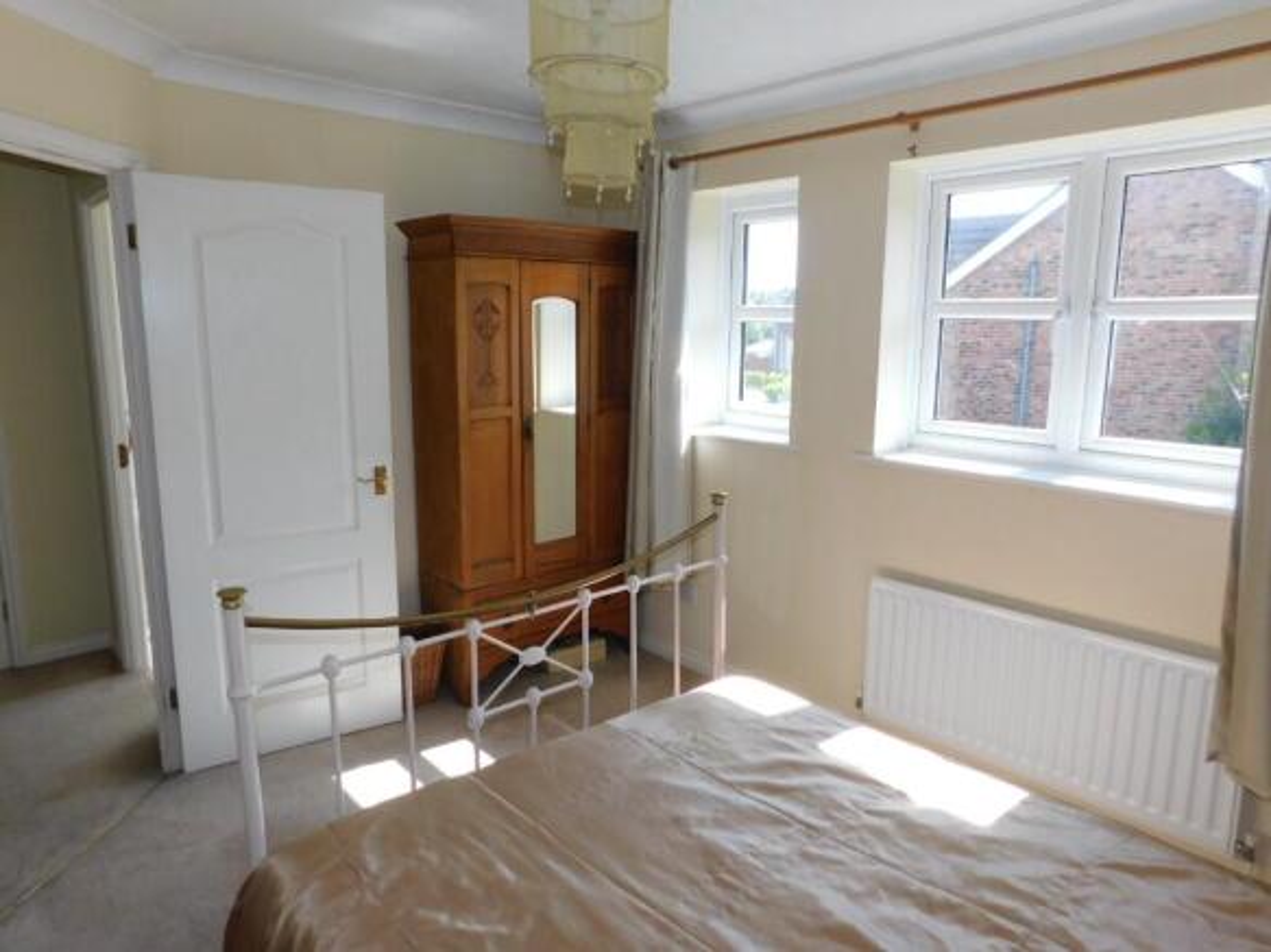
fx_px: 844
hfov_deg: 73.9
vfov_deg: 58.9
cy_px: 476
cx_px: 636
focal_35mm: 23
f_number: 3
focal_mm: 4
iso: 125
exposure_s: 1/200
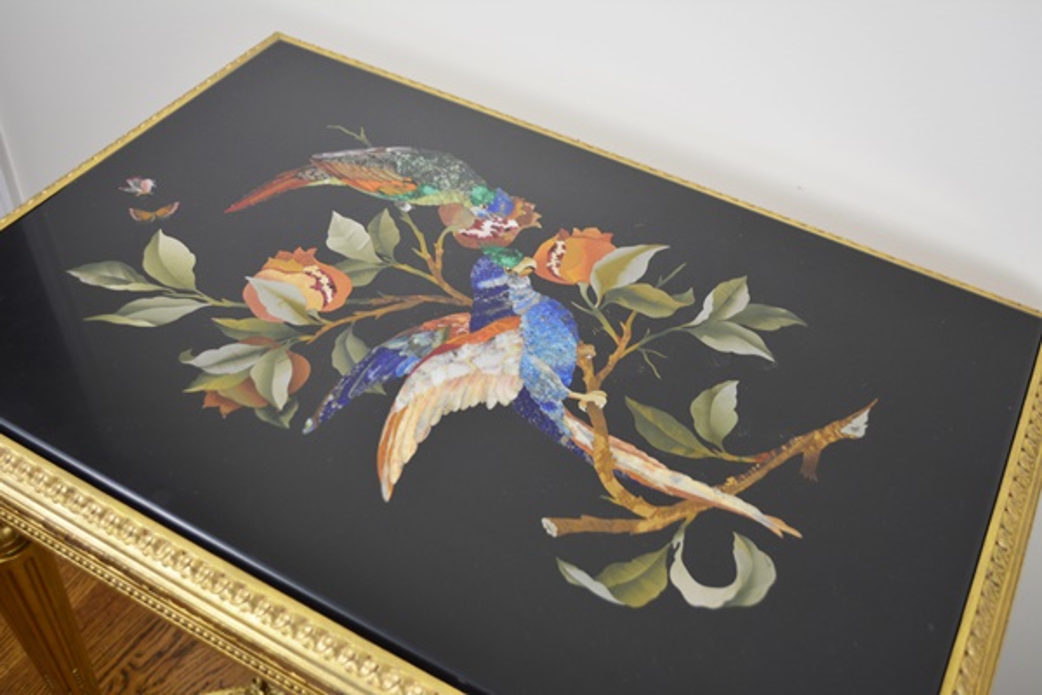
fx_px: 1042
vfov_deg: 36.9
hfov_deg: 53.1
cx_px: 521
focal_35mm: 36
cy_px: 348
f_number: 4
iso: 450
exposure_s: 1/60
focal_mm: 24
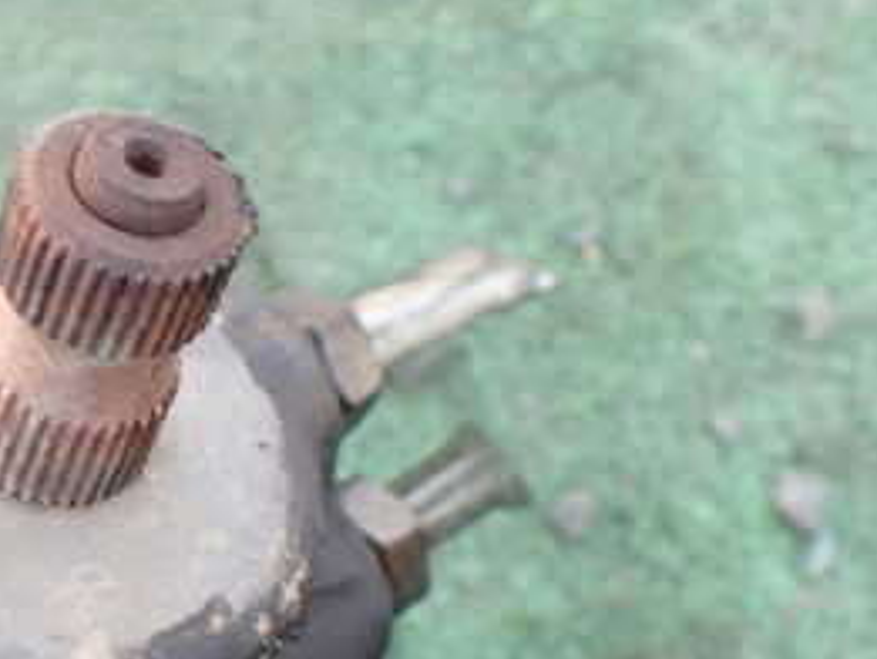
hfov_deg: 26.8
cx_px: 30
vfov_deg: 21.2
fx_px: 1749
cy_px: 477
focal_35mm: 69
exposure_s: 1/125
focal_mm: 5.4
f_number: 2.3
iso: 100
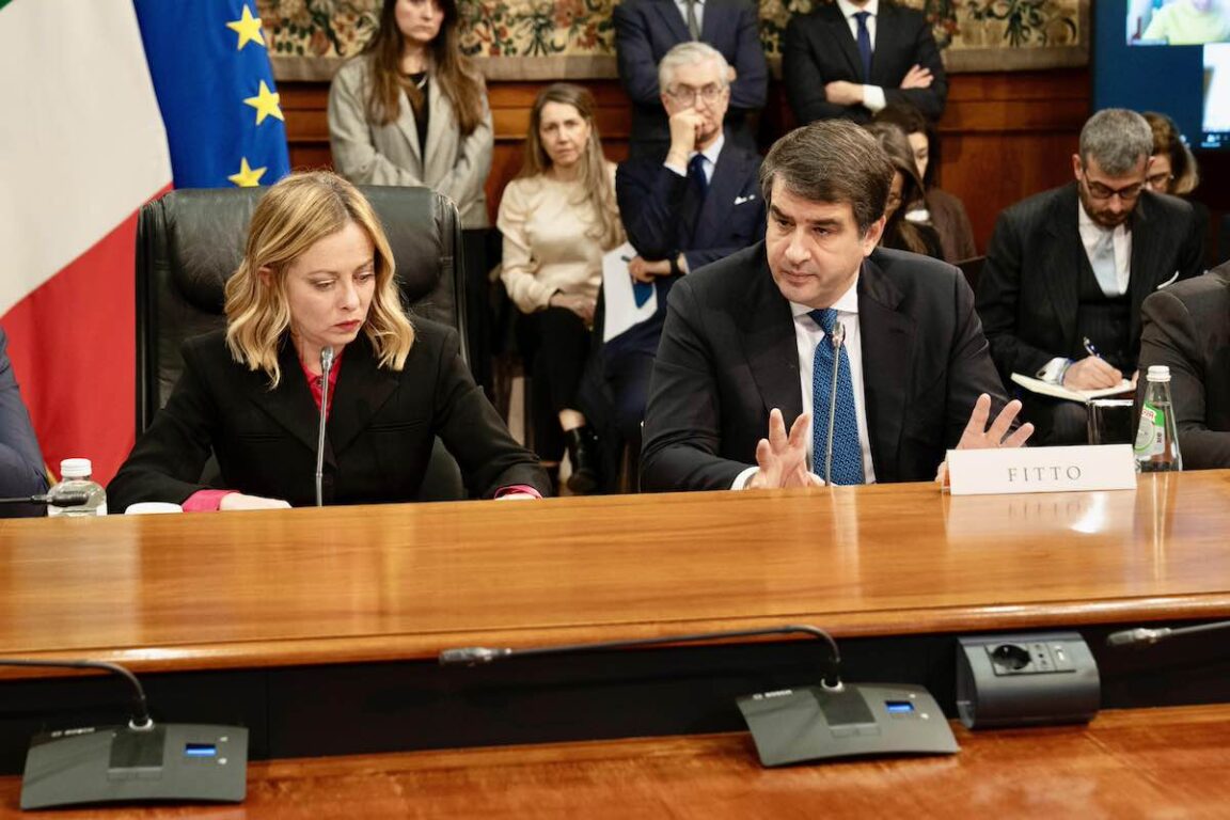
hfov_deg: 25.1
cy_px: 410
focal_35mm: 81
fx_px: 2767
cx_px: 615
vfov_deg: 16.9
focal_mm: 54
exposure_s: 1/100
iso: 2000
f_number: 4
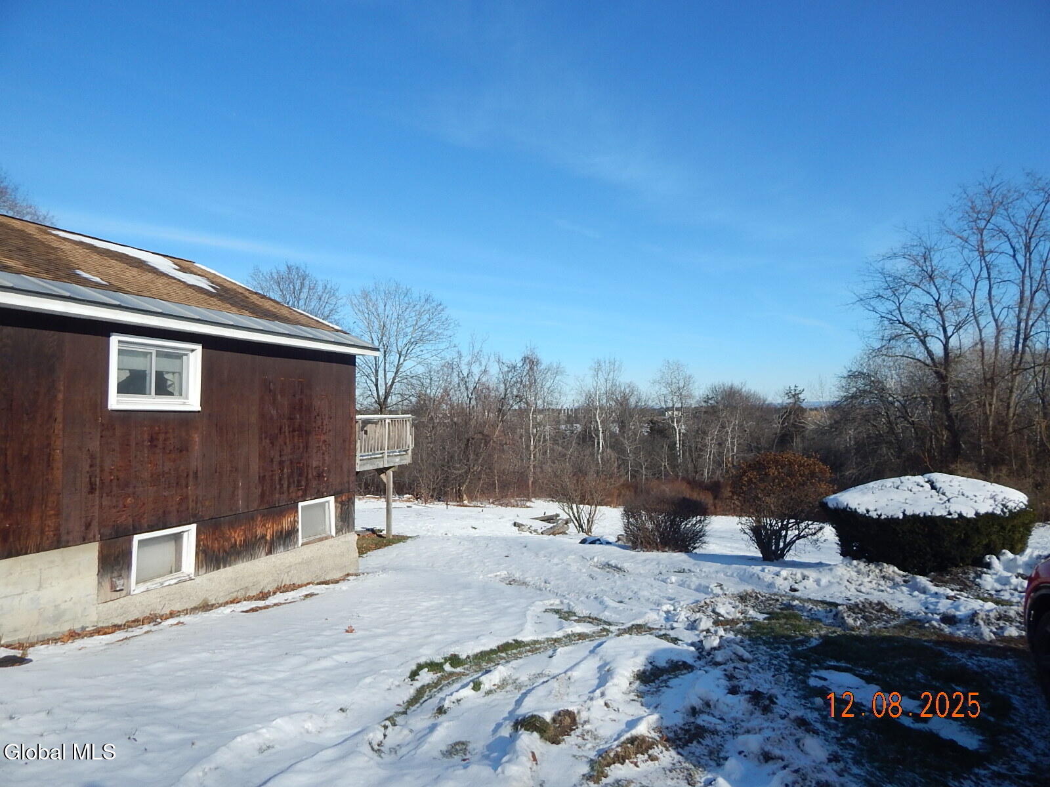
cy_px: 394
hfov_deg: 76.4
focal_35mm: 22
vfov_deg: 61.1
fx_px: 667
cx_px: 525
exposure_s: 1/640
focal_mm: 4
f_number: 6
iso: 125
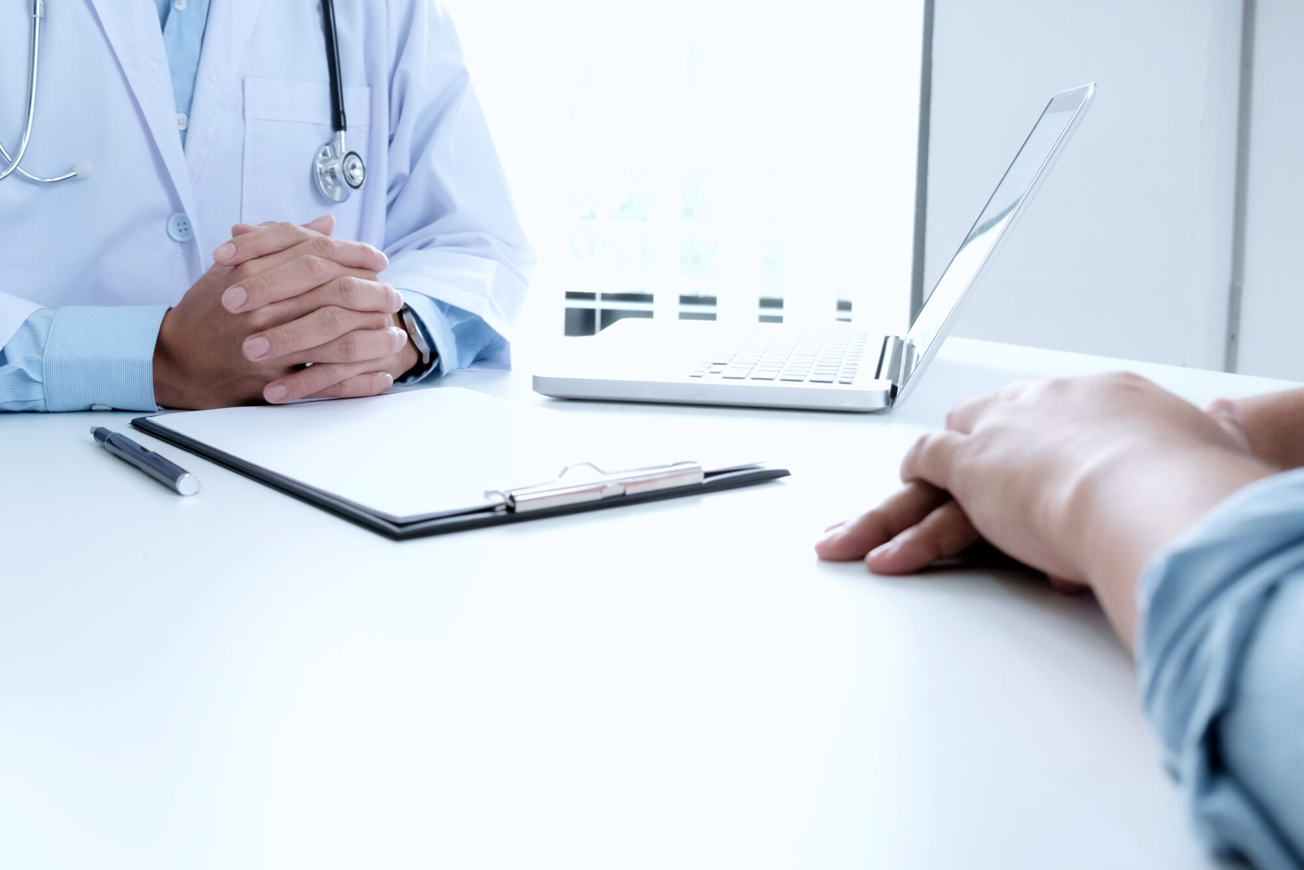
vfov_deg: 31.9
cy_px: 388
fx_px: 1521
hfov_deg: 46.4
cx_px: 619
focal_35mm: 42
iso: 500
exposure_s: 1/180
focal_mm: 22.3
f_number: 3.6
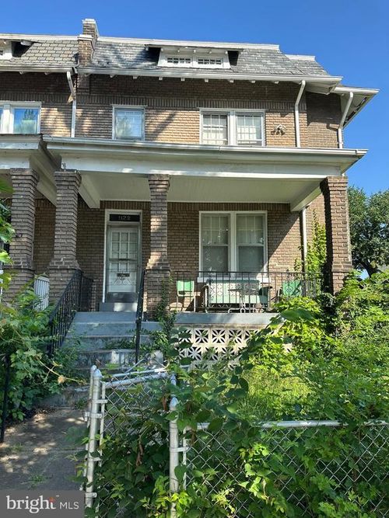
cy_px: 259
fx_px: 360
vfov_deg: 71.6
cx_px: 194
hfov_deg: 56.8
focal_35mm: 24
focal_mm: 6.86
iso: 80
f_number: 1.78
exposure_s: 1/1289
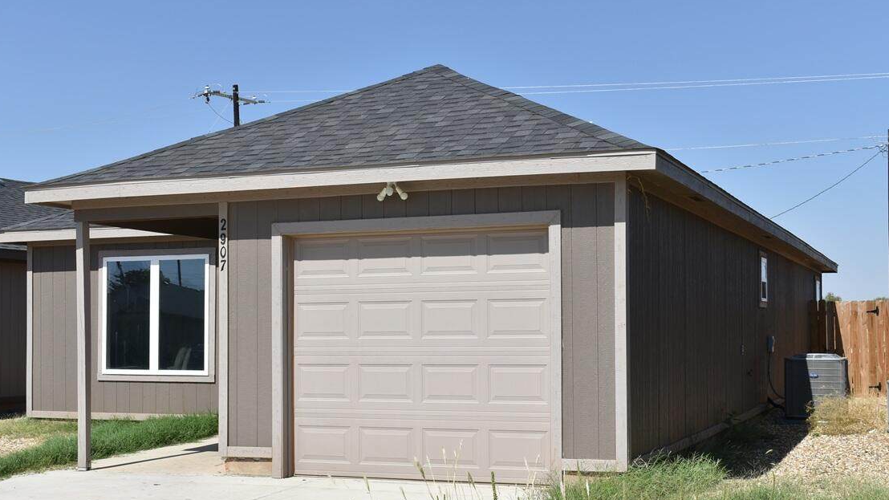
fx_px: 1202
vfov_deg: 23.5
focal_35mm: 51
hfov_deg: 40.6
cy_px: 297
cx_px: 440
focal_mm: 32
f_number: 9
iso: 100
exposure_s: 1/320
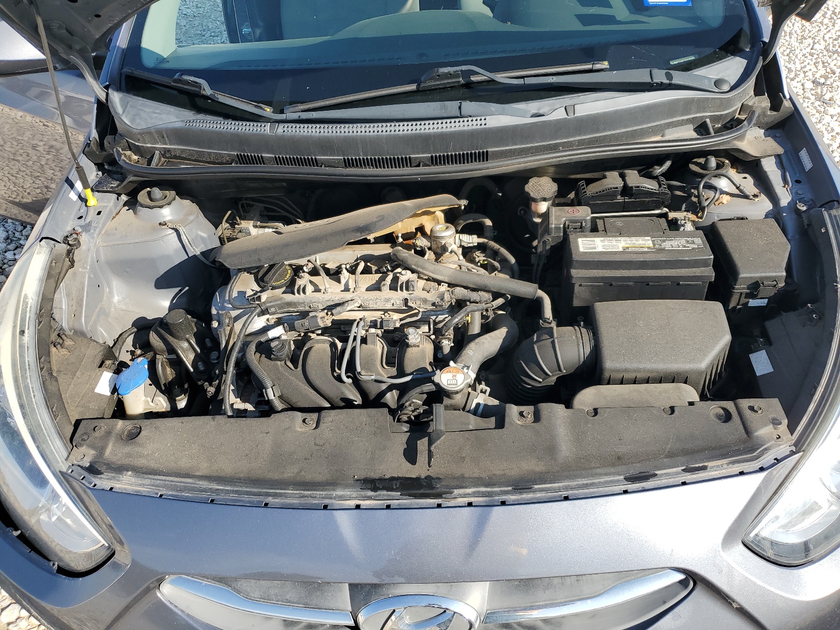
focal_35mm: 26
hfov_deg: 67.3
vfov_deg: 53.1
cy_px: 315
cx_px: 420
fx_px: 631
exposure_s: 1/1250
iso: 50
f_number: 1.5
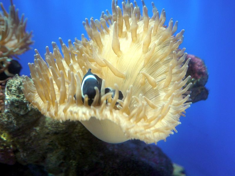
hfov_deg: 63.4
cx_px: 118
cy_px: 88
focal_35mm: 28
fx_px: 190
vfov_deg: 49.7
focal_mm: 14
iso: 200
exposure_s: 1/60
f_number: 2.5
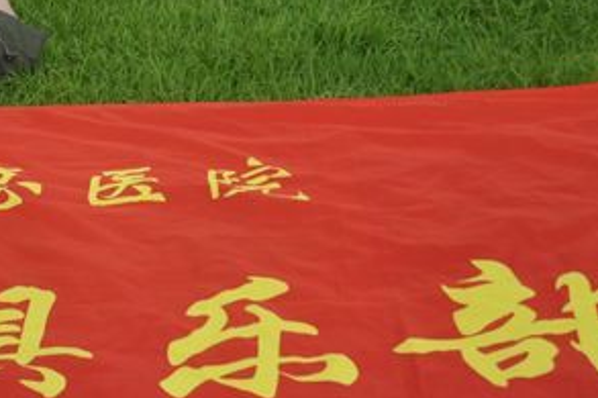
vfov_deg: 13.4
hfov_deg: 19.2
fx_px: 1699
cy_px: 207
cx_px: -41
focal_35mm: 102
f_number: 3.8
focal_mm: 25
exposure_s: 1/1000
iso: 200
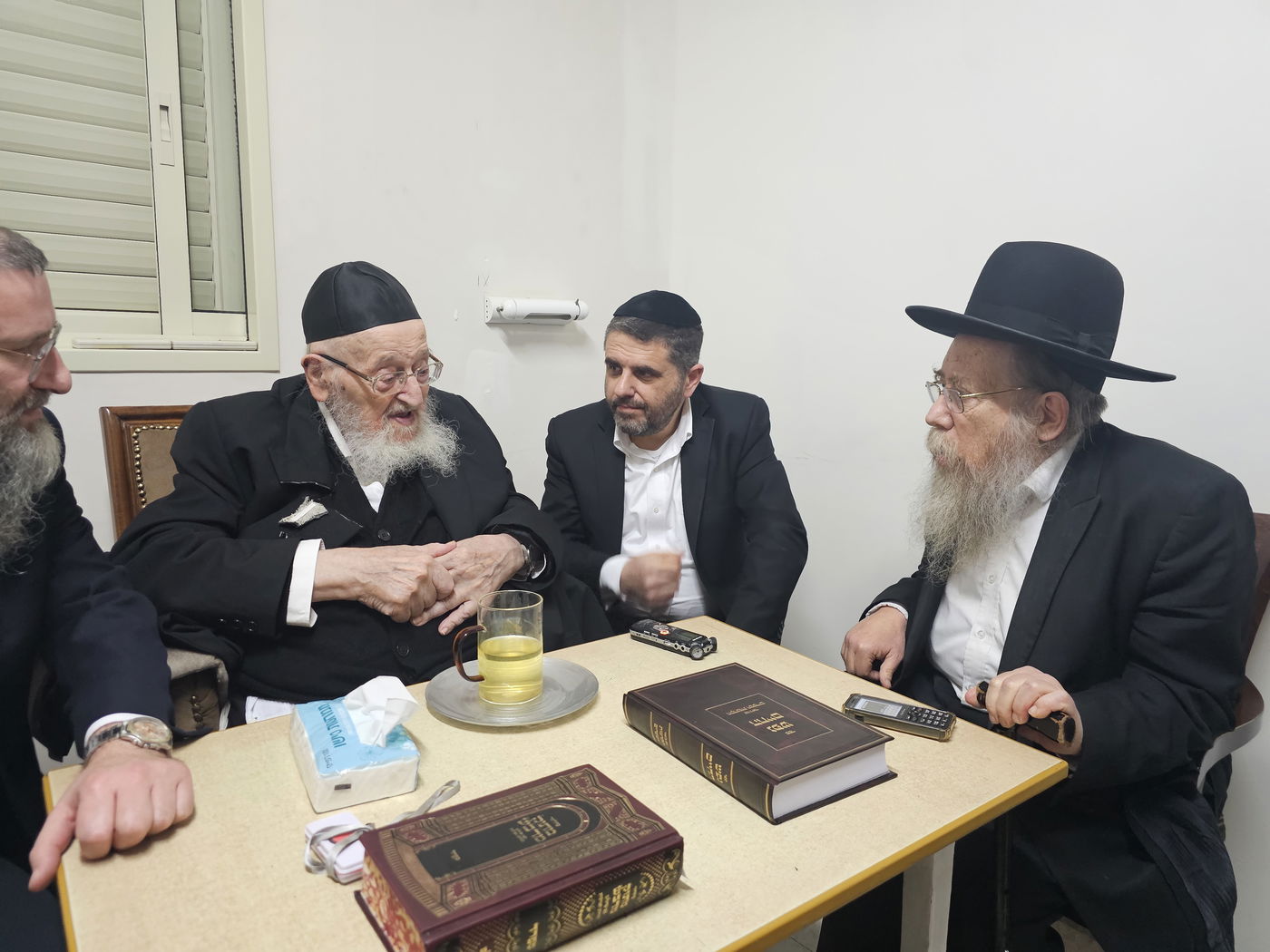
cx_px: 635
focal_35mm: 23
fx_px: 844
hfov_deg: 73.9
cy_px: 476
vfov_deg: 58.9
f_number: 1.7
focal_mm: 6.3
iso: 1000
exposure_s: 1/100
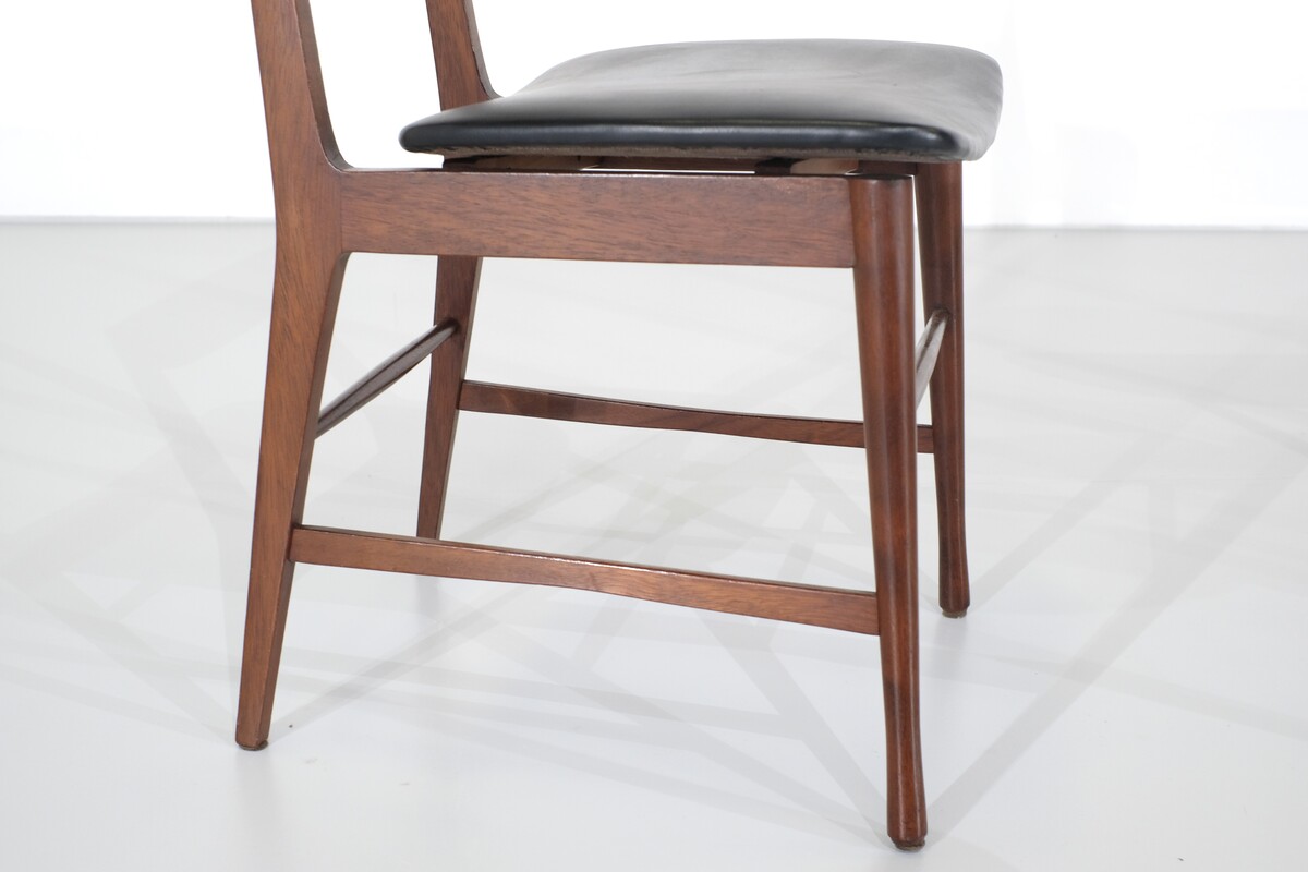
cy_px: 436
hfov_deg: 37.5
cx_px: 654
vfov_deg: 25.5
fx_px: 1926
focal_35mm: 53
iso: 800
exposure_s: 1/52
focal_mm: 35
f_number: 5.6
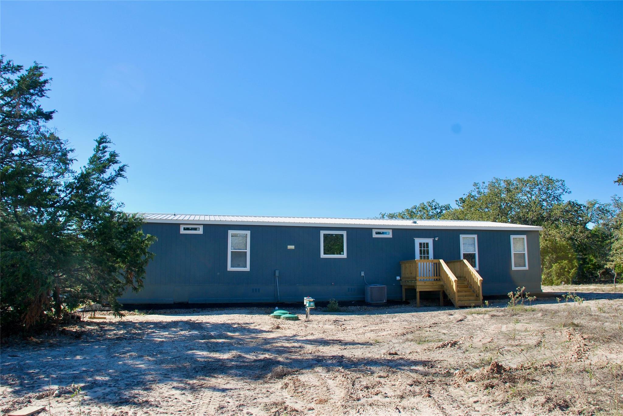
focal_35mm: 27
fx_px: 468
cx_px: 312
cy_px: 208
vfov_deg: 48.0
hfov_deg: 67.3
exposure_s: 1/200
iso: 100
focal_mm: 18
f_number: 7.1
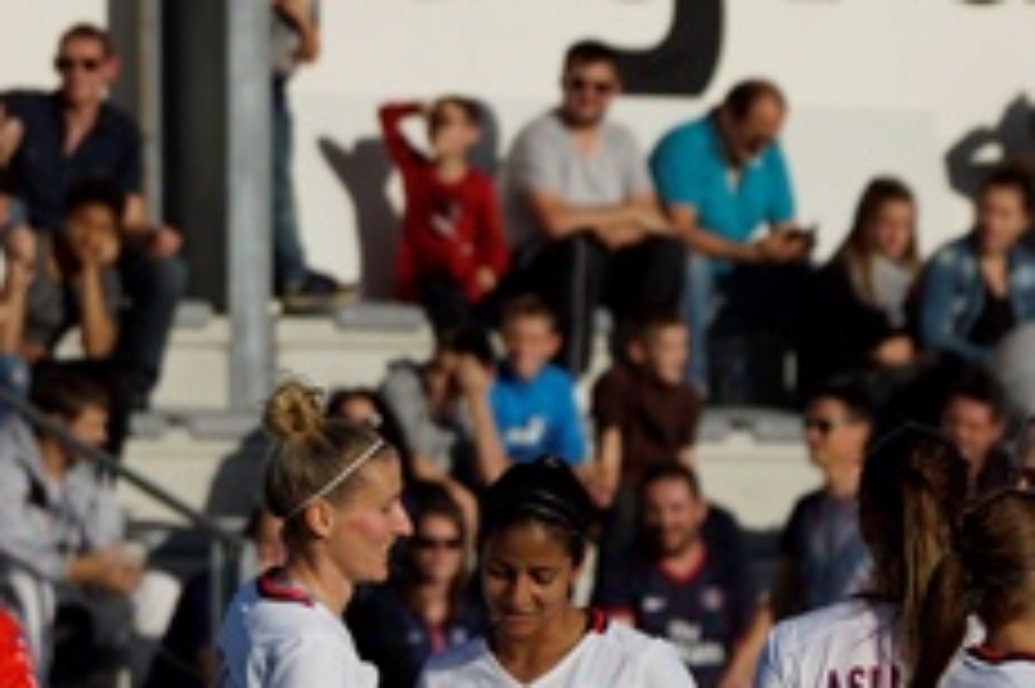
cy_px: 796
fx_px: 28125
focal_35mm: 979
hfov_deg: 2.1
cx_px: 855
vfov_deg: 1.4
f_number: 7.1
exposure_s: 1/800
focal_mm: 250
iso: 100
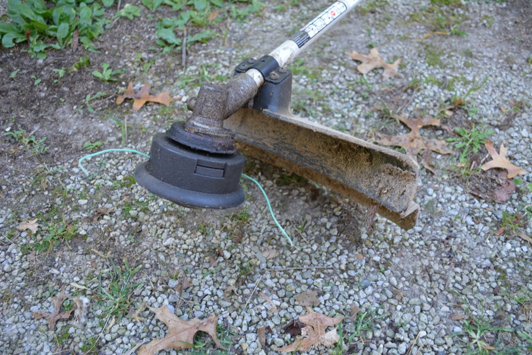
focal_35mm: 33
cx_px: 266
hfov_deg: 57.2
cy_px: 178
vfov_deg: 40.0
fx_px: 488
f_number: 4
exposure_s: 1/60
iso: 400
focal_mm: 22
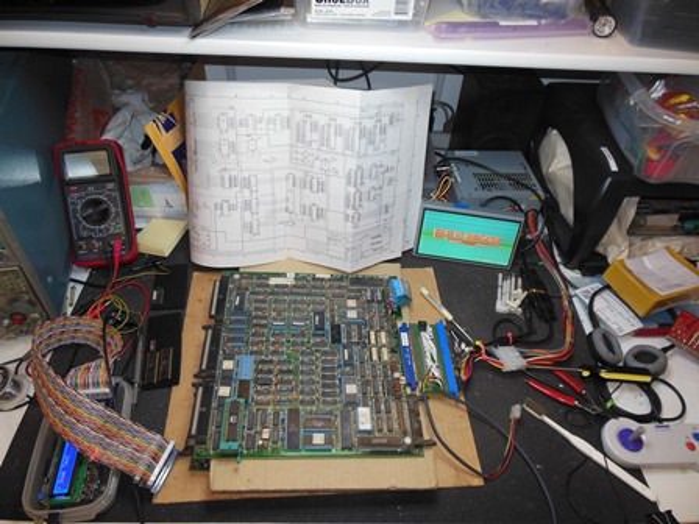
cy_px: 262
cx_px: 350
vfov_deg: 54.9
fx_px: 505
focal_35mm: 25
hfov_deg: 69.4
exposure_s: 1/30
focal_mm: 4.5
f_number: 3.2
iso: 125
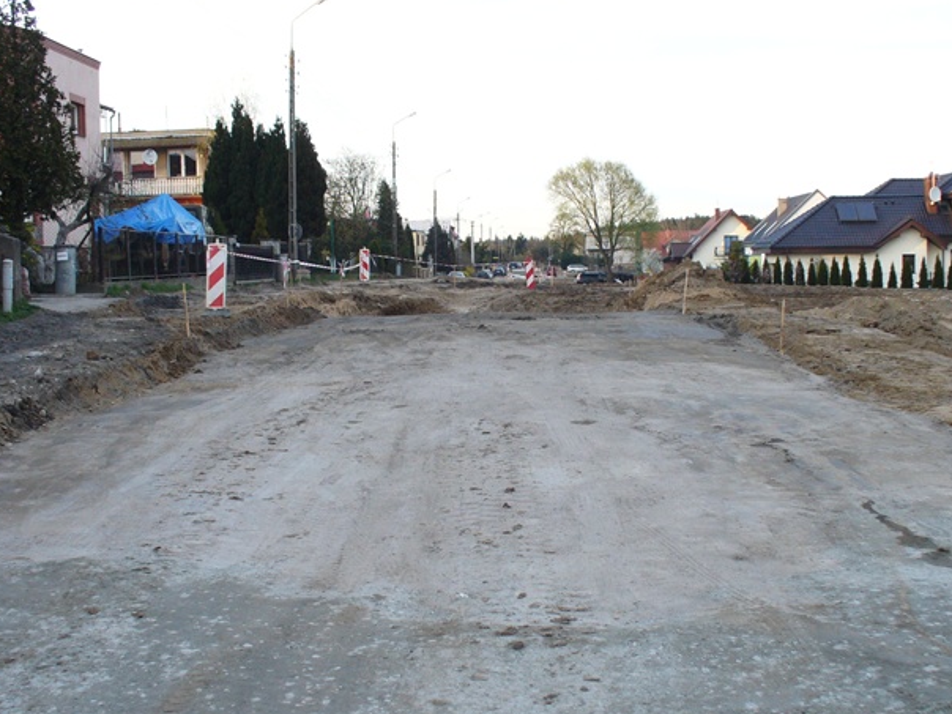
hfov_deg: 38.9
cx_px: 533
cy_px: 377
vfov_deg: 29.7
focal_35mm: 49
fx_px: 1348
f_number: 2.8
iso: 100
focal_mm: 6.1
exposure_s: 1/125
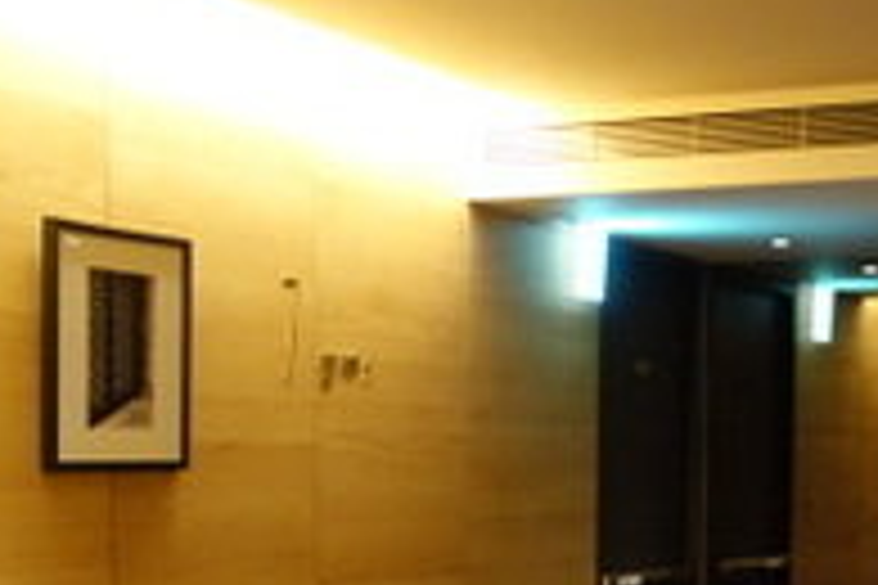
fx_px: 2097
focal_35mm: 86
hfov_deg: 23.6
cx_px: 473
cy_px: 702
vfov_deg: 15.3
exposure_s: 1/30
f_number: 1.8
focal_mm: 10.4
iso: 500
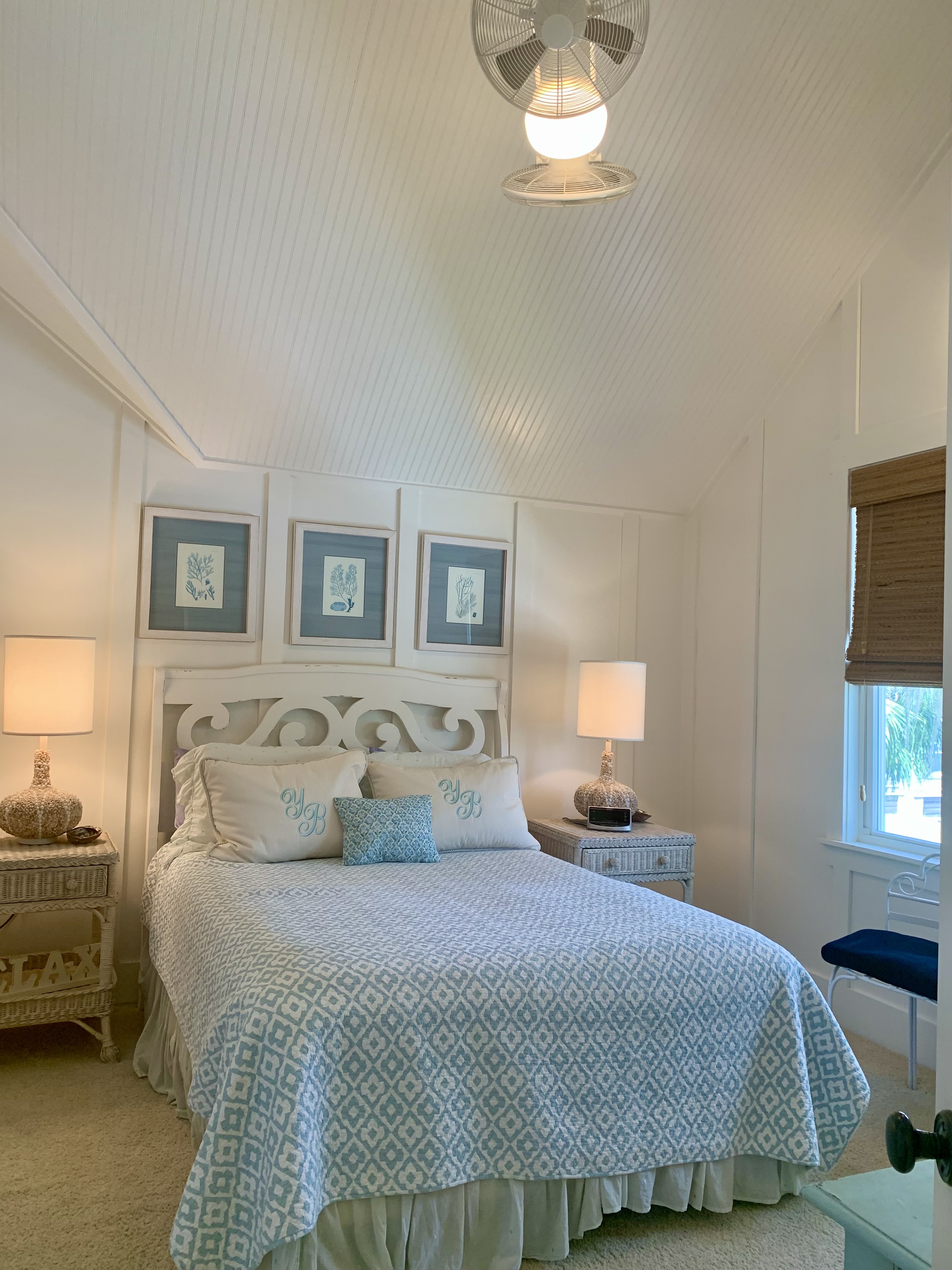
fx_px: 953
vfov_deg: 67.3
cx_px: 476
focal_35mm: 26
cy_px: 635
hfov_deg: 53.1
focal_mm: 4.25
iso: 100
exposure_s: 1/120
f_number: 1.8
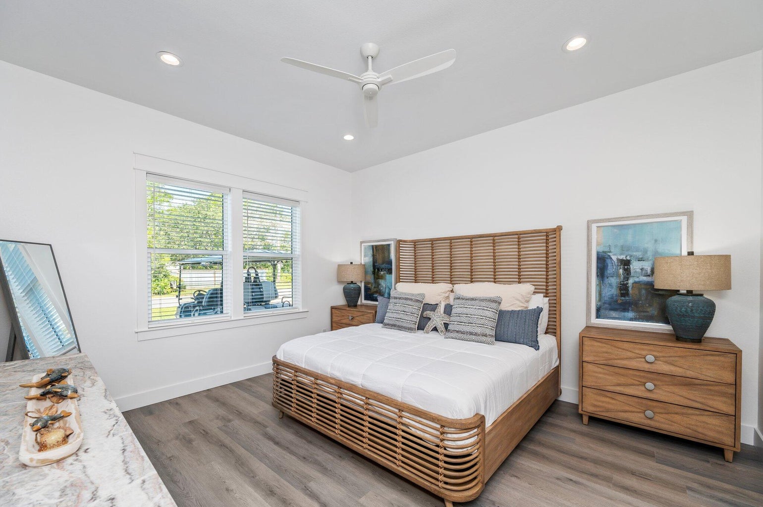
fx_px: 296
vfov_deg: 81.1
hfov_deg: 104.3
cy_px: 254
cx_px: 382
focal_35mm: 14
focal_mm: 14
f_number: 6.3
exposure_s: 1/100
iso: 250
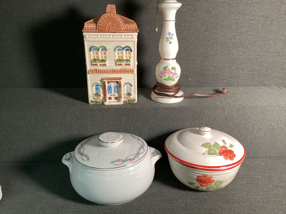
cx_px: 143
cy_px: 107
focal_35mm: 31
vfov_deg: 45.4
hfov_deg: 58.3
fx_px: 256
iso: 250
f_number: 2.4
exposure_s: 1/60
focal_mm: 3.3
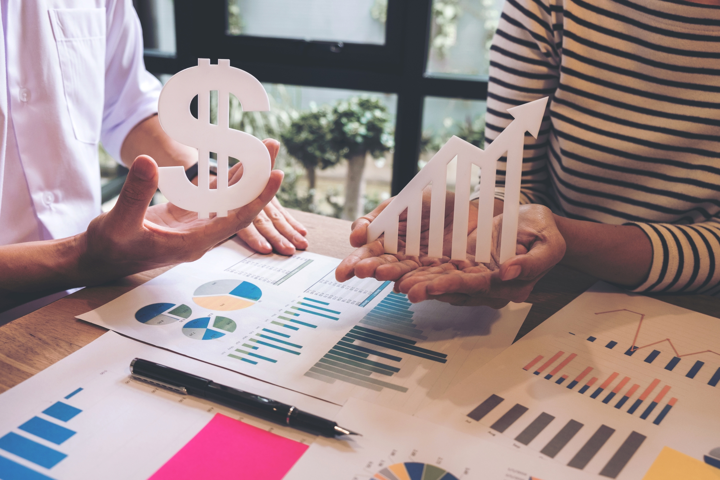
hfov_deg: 58.7
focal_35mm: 32
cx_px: 360
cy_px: 240
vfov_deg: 41.1
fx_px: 640
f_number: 4
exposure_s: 1/100
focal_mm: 21.4
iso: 500
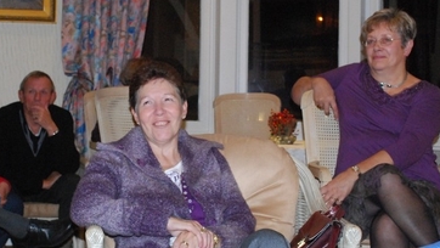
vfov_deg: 16.6
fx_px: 852
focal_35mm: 73
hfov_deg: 28.8
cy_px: 122
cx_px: 157
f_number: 5.6
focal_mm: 28
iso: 1600
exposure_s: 1/60
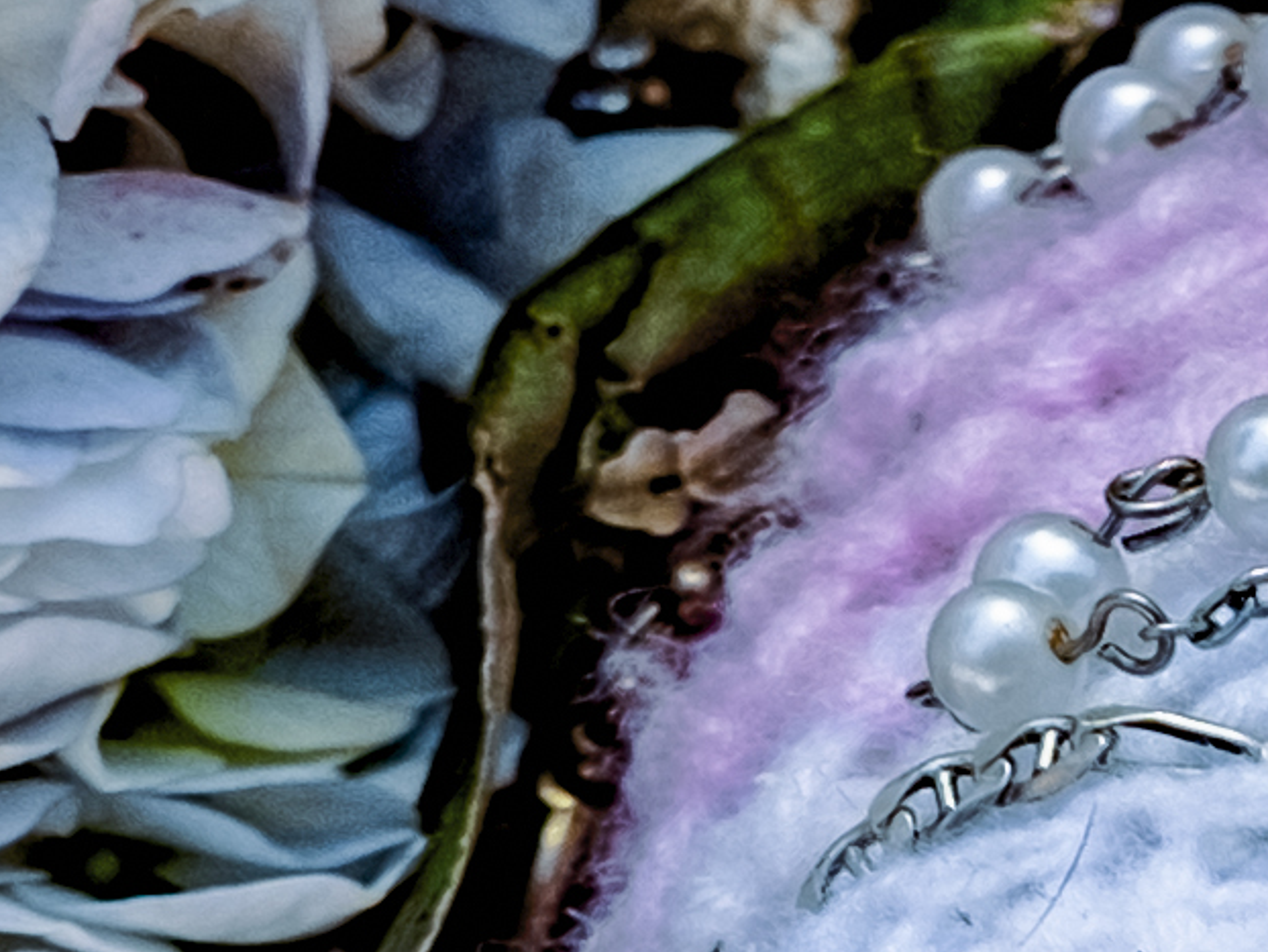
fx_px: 14694
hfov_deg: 4.9
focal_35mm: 401
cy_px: 2691
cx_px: 2420
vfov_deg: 3.6
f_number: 4.5
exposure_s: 1/500
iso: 200
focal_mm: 35
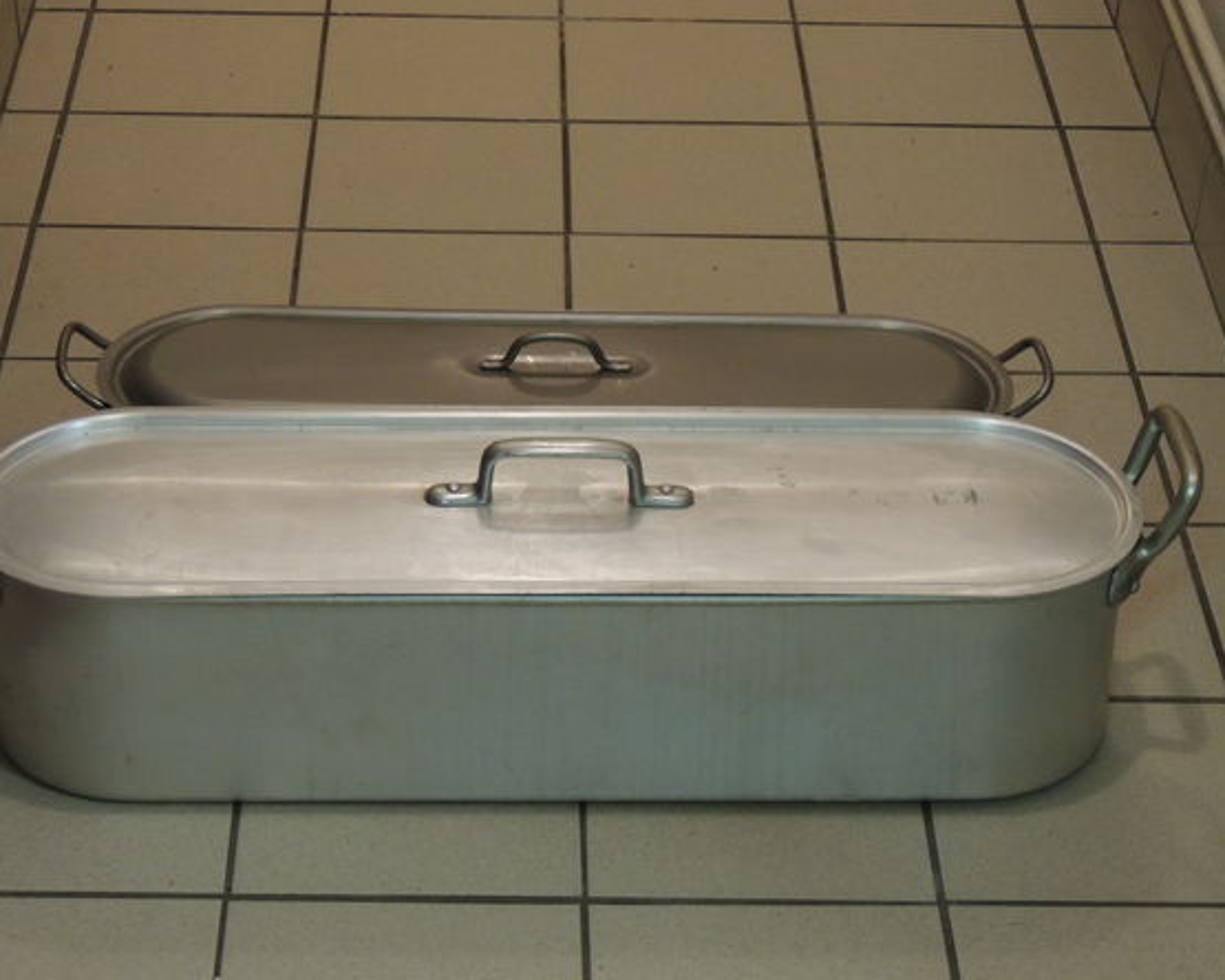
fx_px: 3444
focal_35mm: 95
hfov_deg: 20.2
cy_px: 488
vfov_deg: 16.2
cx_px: 592
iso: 800
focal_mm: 16
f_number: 4.1
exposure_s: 1/20
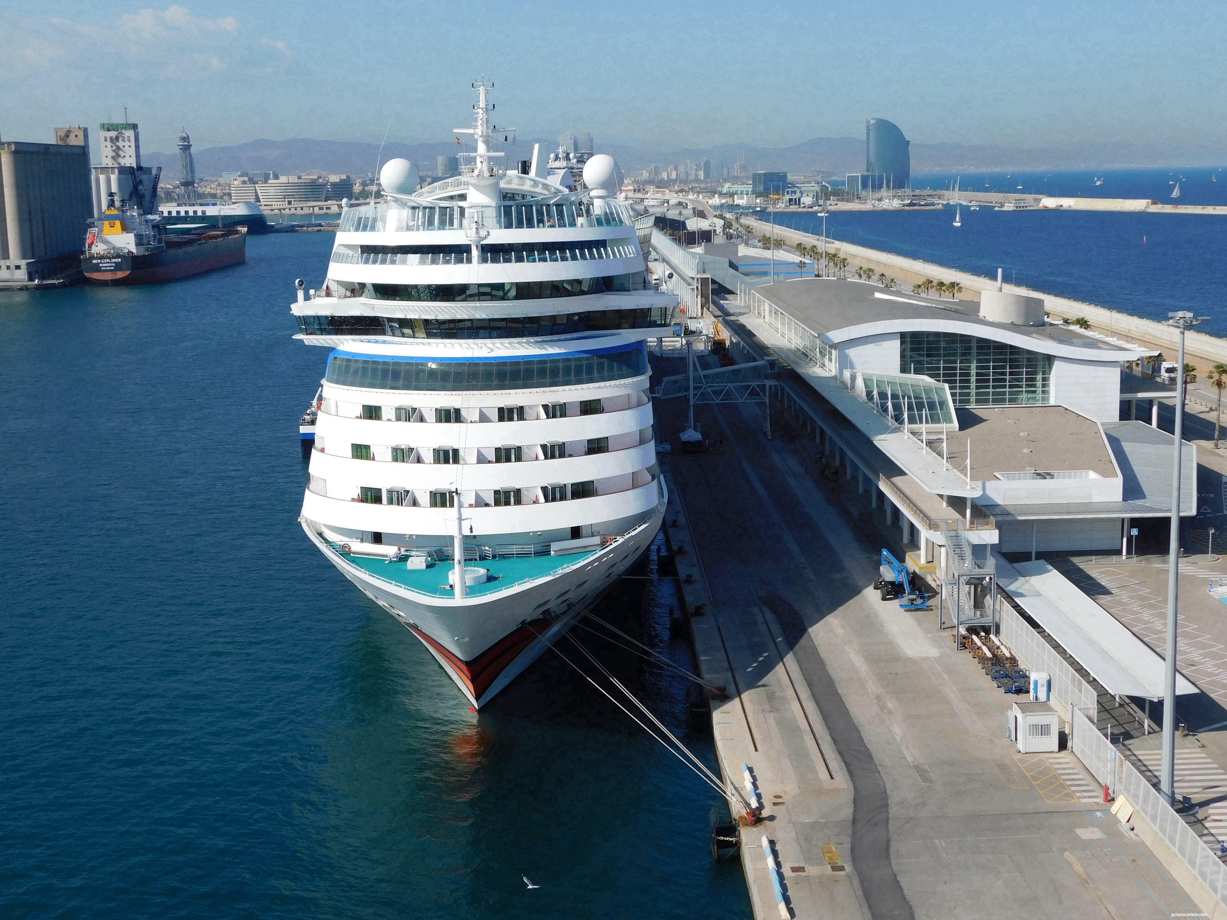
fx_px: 1595
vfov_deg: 32.2
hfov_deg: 42.1
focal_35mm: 45
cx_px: 614
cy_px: 460
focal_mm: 8
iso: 125
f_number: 7.4
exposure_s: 1/400
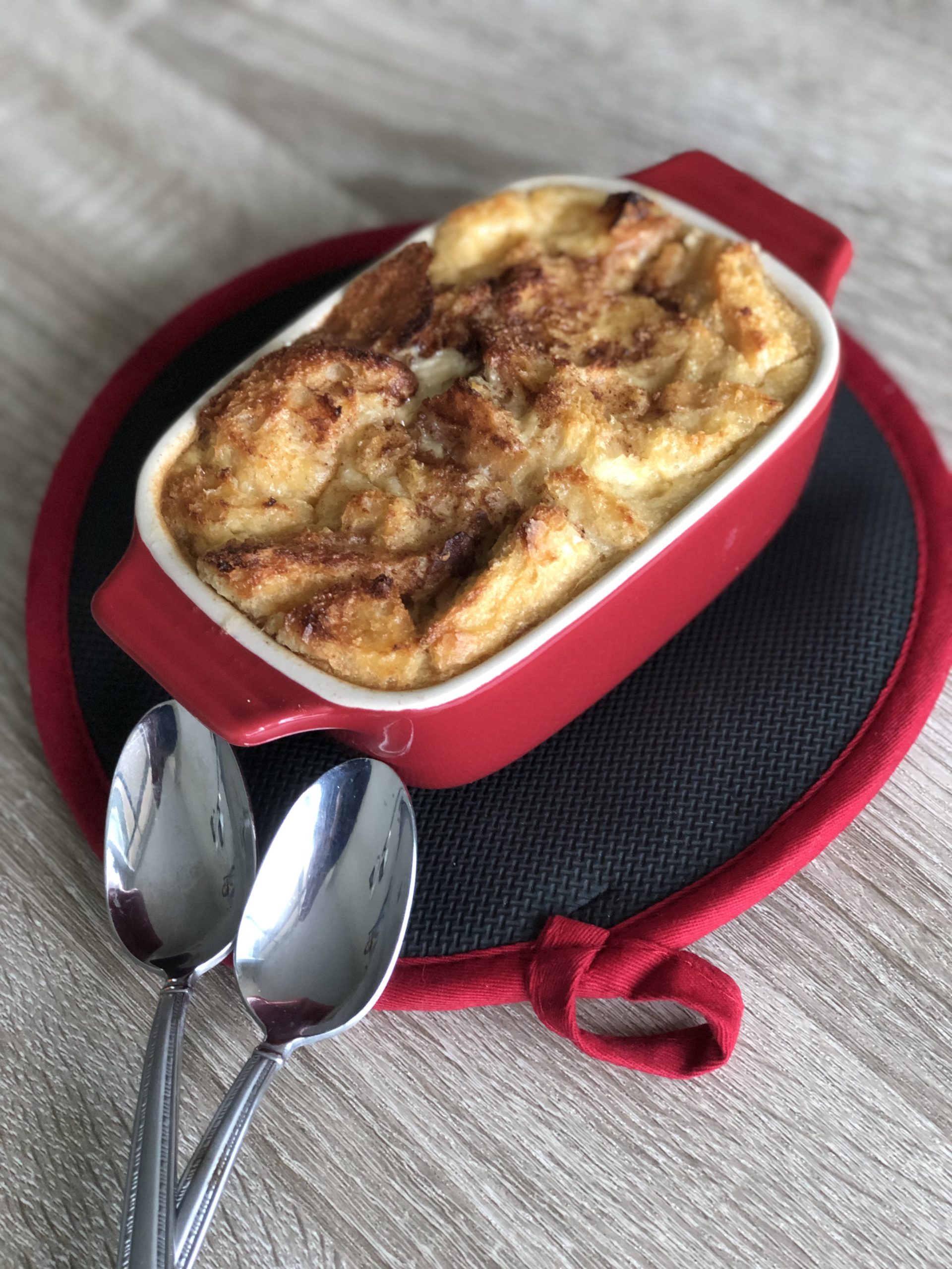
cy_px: 634
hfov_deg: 25.7
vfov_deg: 33.8
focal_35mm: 57
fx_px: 2090
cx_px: 476
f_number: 2.8
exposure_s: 1/30
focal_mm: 6.6
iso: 160
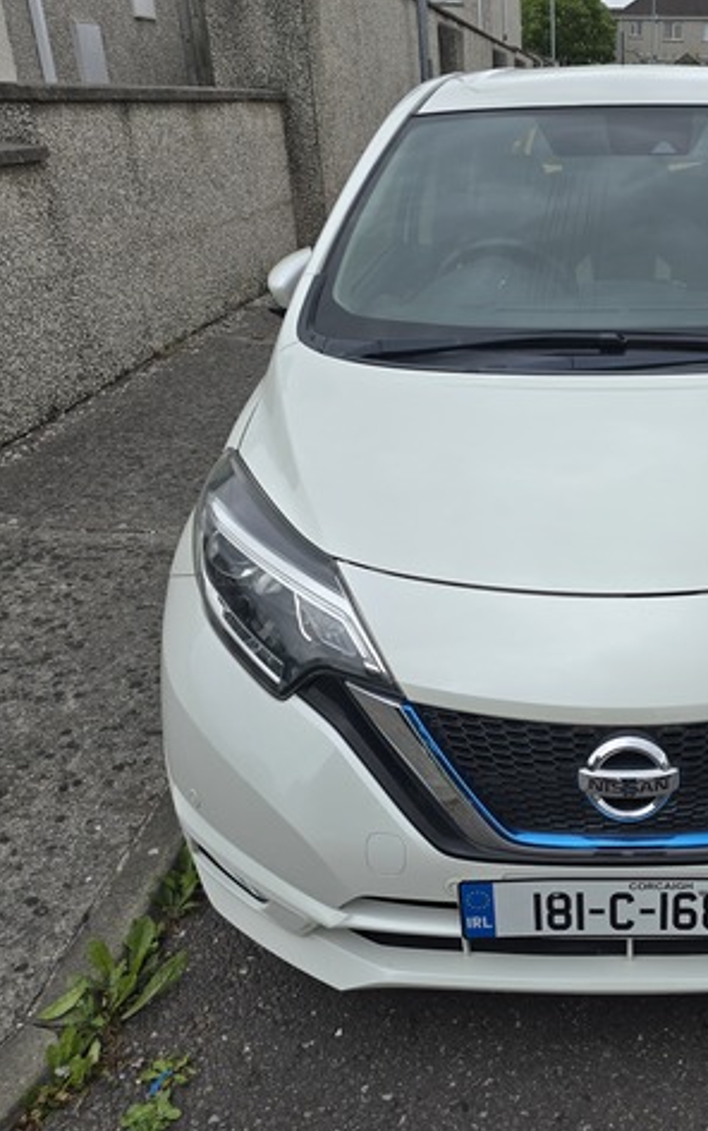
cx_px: 610
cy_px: 560
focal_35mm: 33
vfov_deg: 58.1
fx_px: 1018
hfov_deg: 36.4
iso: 12
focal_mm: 6.3
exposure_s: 1/449
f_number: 1.7
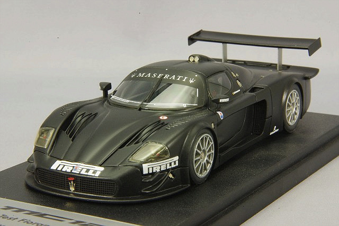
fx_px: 1055
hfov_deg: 18.3
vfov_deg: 12.2
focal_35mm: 112
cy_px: 113
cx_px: 170
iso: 400
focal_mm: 75
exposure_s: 1
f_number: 32
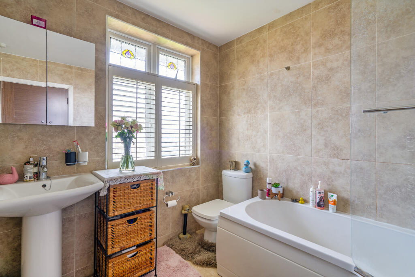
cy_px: 138
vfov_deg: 73.8
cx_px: 208
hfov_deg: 96.7
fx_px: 184
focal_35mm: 16
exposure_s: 1.6
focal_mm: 16
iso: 100
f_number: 10
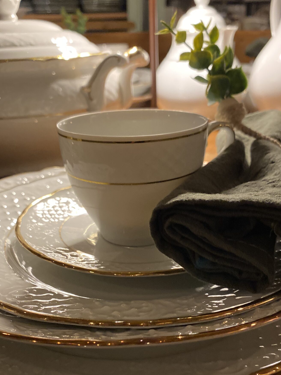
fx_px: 411
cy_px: 234
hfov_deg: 37.7
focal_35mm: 38
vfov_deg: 48.5
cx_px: 137
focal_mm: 4.25
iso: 500
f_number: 1.8
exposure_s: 1/50
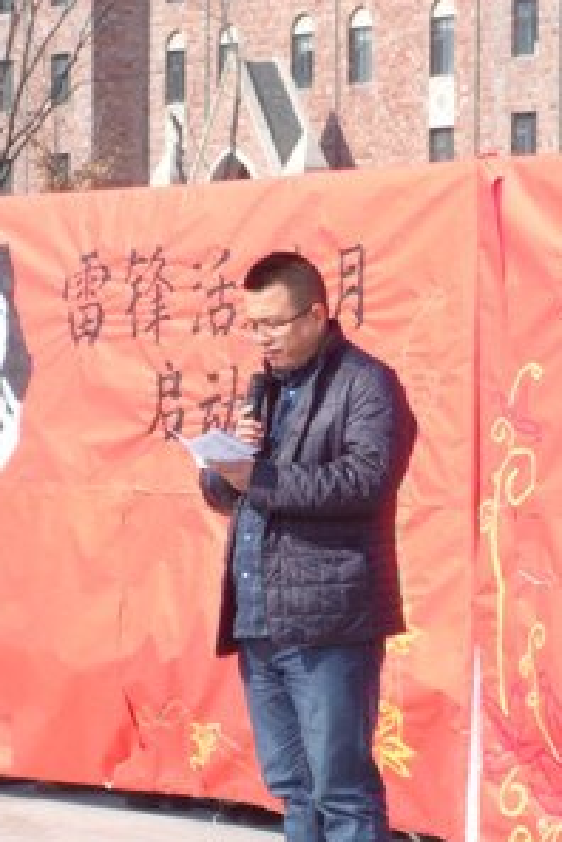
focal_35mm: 182
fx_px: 4261
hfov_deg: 7.5
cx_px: 210
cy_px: 512
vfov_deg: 11.3
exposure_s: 1/350
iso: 80
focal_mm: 19.6
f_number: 5.1
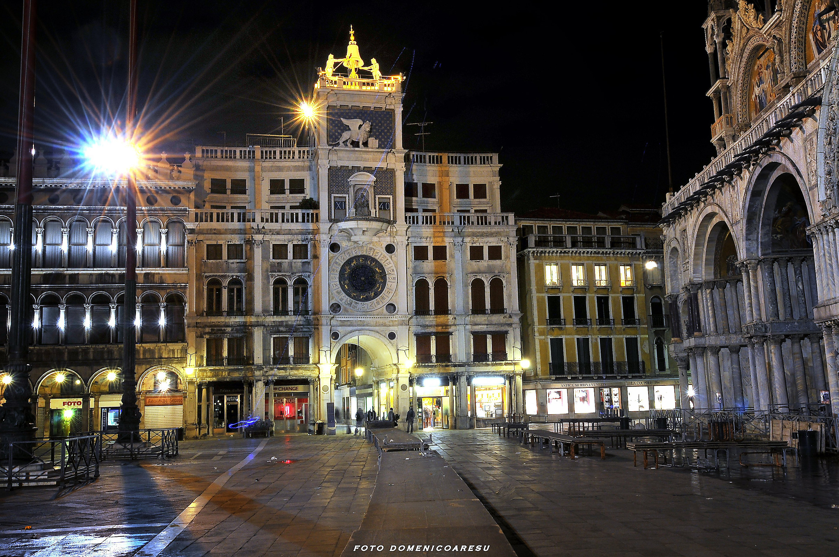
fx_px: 838
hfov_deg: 53.2
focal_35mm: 36
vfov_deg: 36.8
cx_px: 420
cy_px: 278
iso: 200
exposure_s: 15
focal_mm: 24
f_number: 22
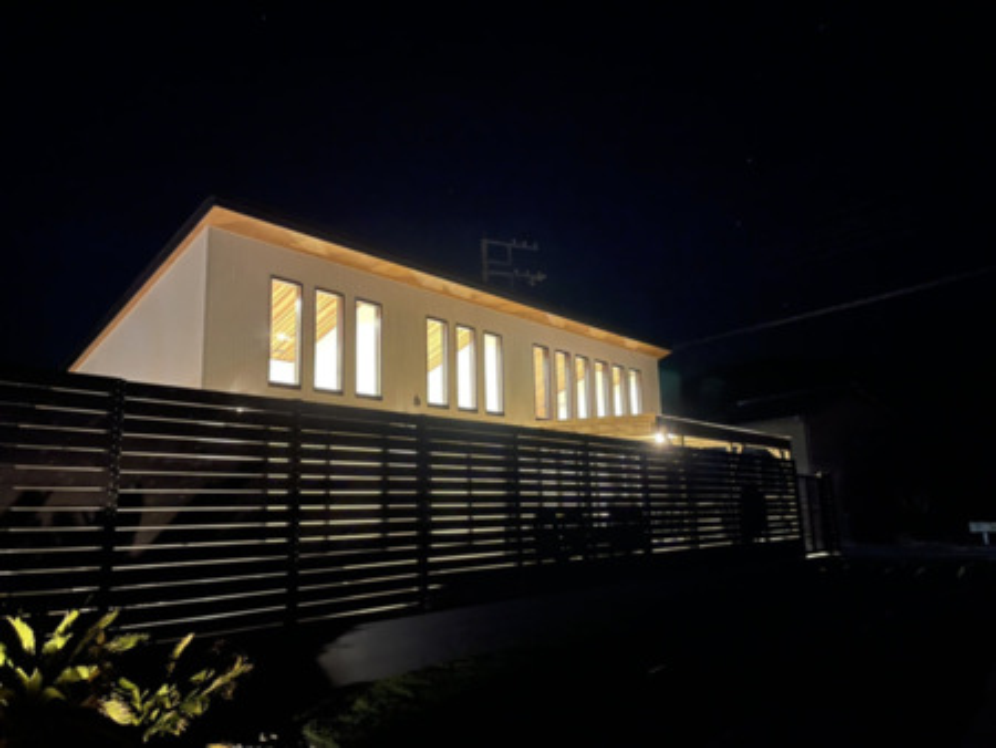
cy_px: 374
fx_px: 748
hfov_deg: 67.3
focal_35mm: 26
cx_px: 498
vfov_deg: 53.1
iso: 1250
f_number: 1.6
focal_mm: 5.1
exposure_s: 1/9
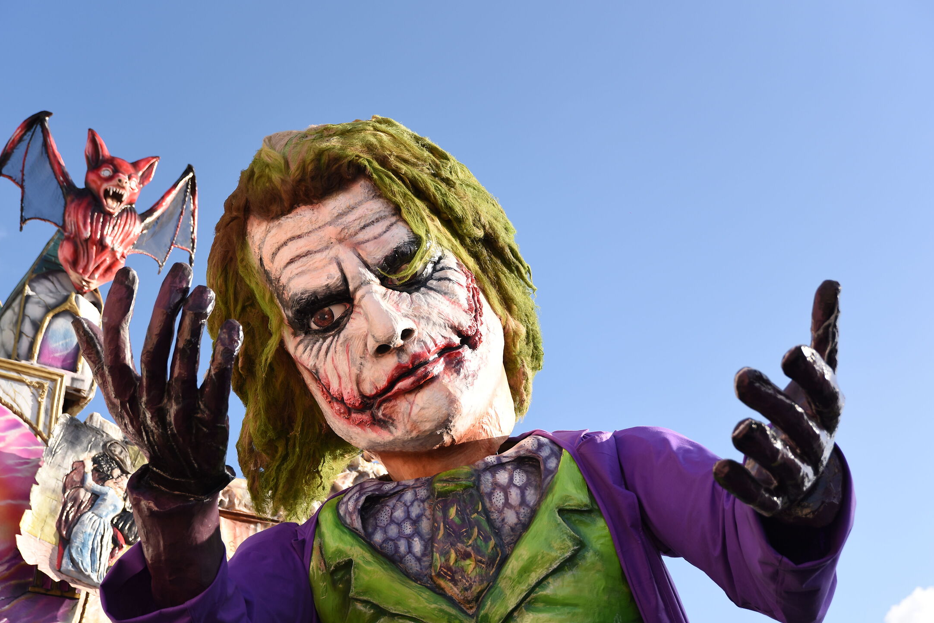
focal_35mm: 61
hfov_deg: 32.9
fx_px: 1583
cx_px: 452
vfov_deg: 22.3
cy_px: 336
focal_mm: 55
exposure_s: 1/1000
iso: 125
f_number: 2.8
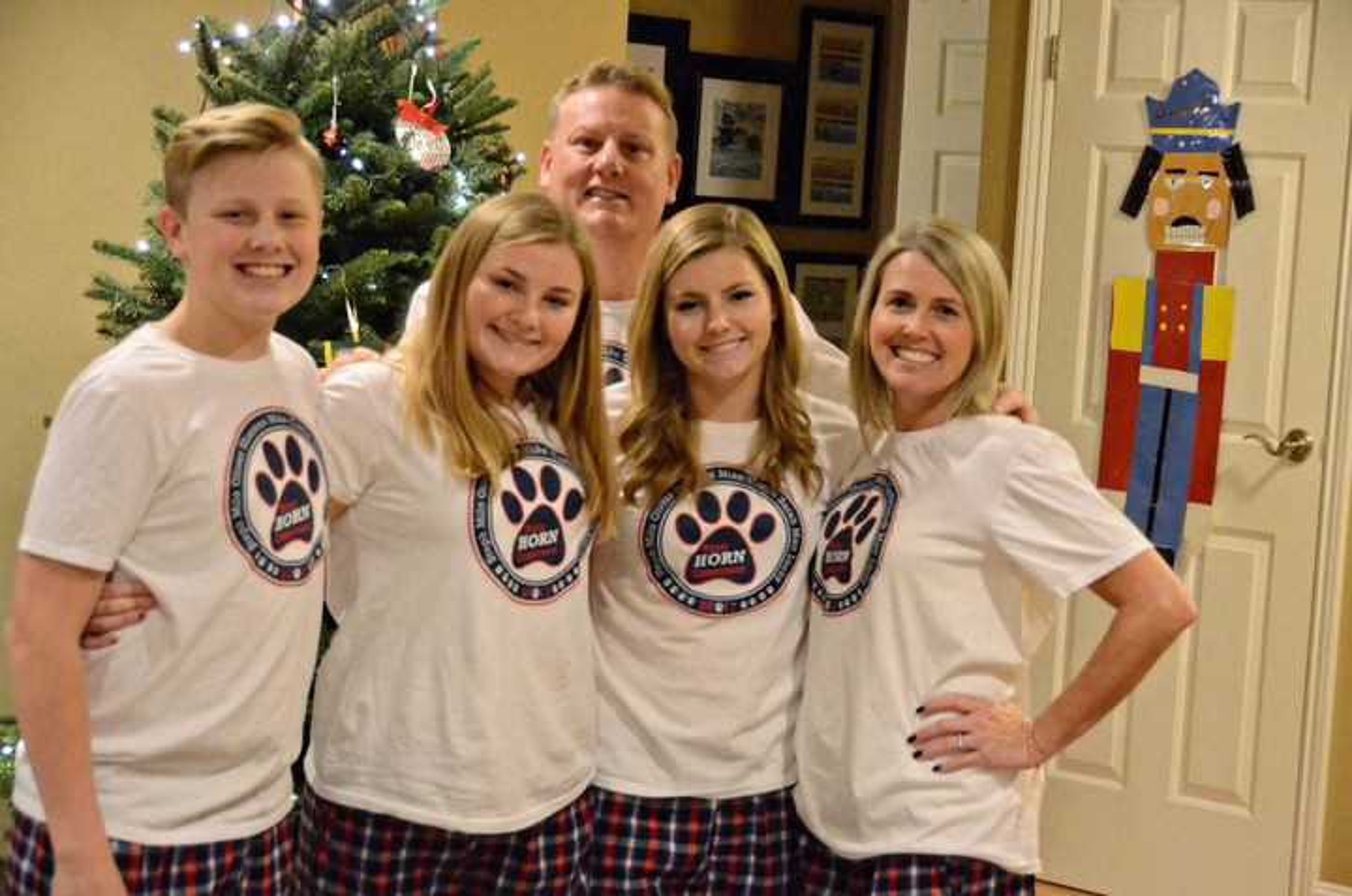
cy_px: 448
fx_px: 3092
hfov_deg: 24.7
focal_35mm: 82
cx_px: 676
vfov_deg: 16.5
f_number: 4.8
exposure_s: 1/100
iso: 6400
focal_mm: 55
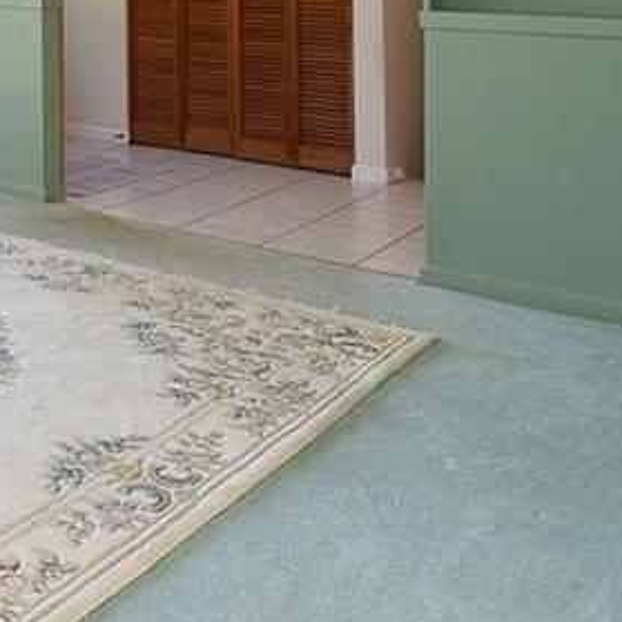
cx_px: -236
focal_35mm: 50
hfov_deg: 27.1
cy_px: -70
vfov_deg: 30.3
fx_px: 1016
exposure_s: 1/100
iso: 500
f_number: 6.3
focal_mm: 16
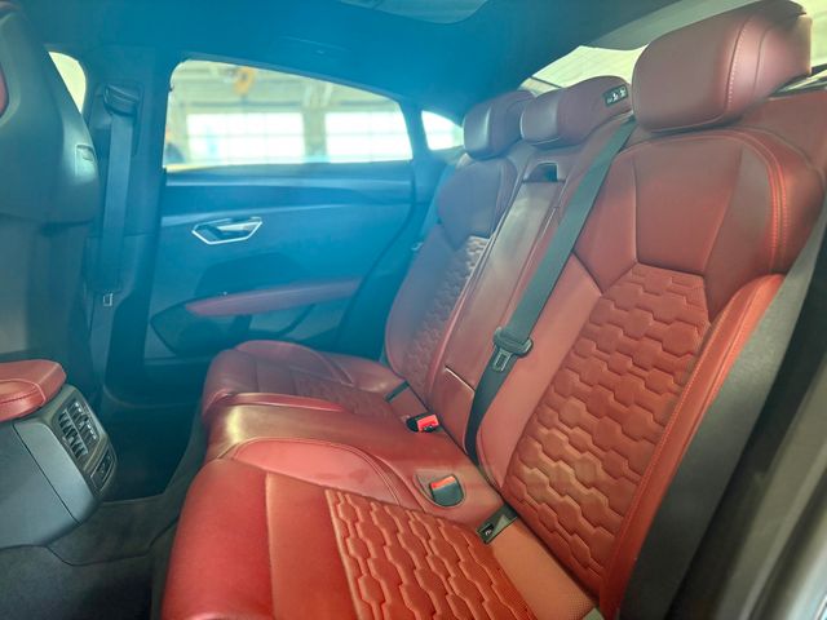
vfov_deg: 53.1
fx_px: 621
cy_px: 310
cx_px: 414
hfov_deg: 67.3
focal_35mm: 26
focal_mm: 5.96
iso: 400
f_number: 1.6
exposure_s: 1/40
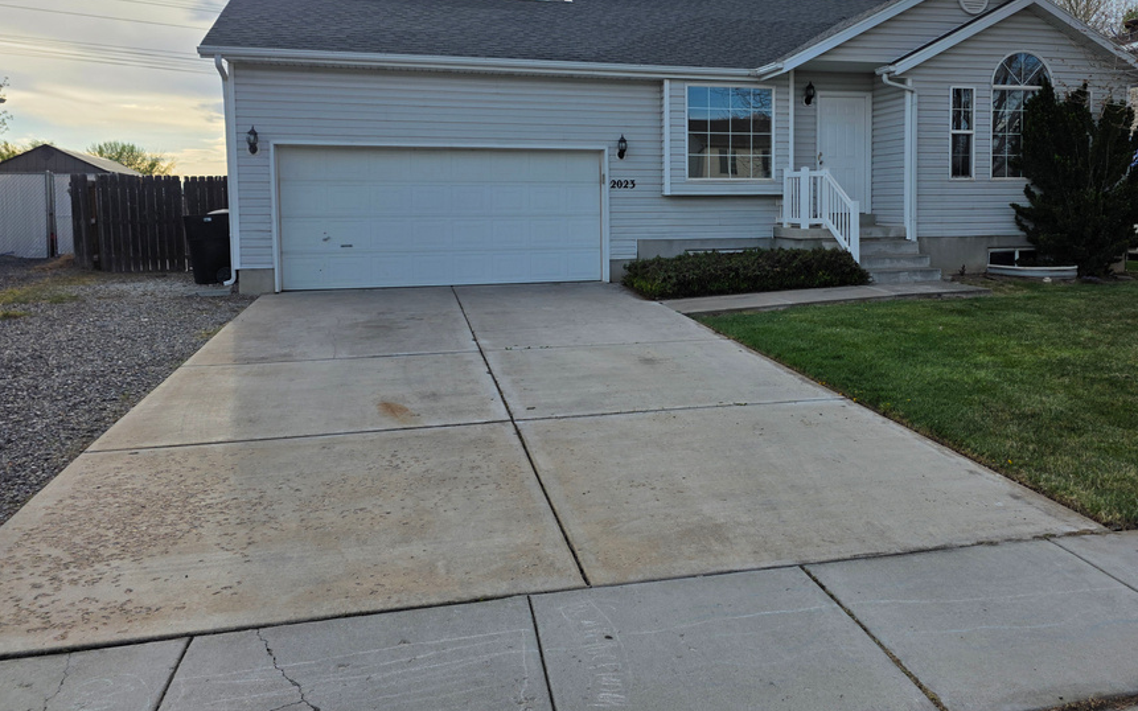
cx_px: 673
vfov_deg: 42.7
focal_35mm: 29
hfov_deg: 64.2
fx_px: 899
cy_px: 247
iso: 64
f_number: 1.7
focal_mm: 6.3
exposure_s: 1/7944
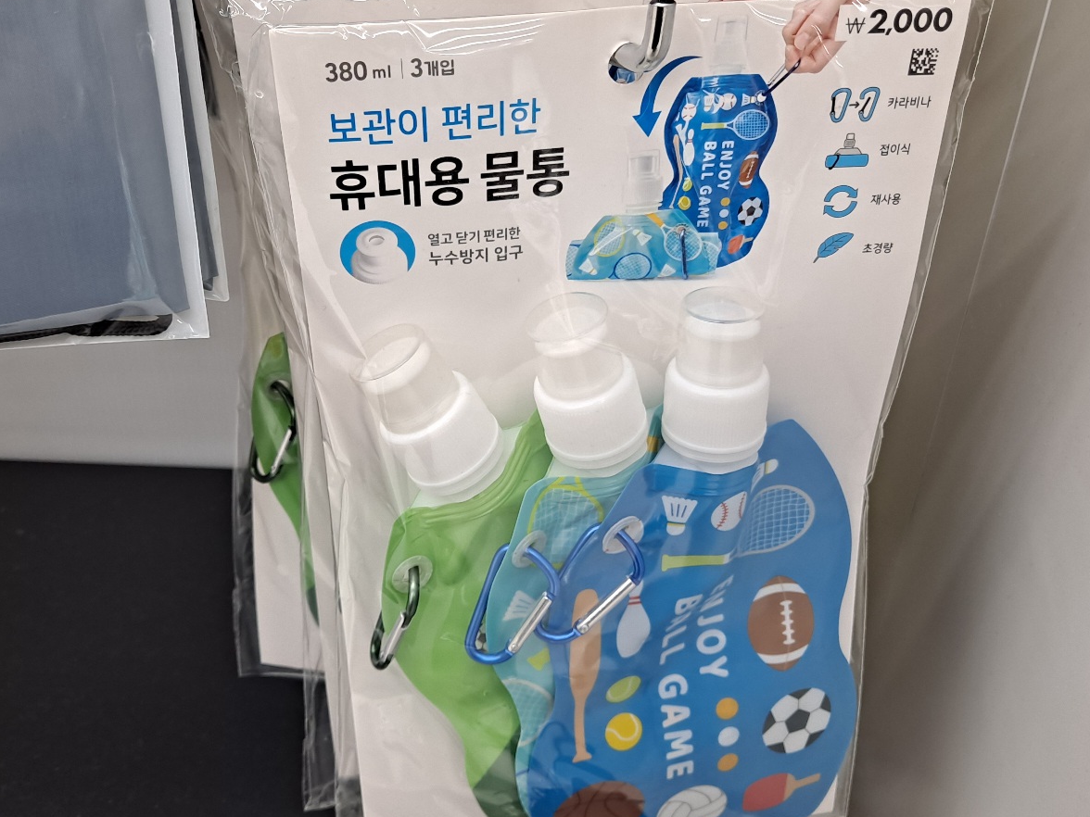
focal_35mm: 34
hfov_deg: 53.9
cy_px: 375
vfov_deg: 41.8
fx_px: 1071
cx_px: 511
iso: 80
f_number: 2
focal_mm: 4.6
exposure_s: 1/60.2
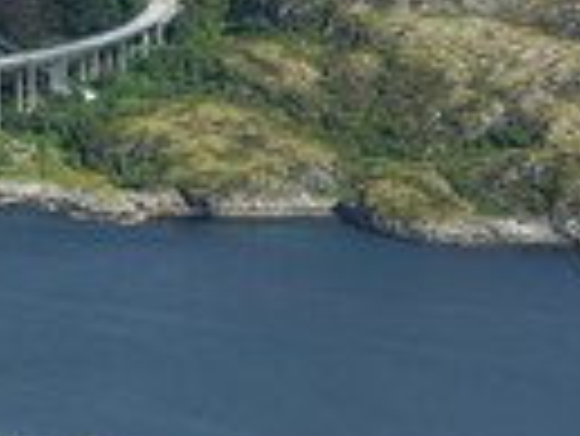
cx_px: -326
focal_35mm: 478
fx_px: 8016
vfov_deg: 3.1
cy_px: 54
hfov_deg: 4.1
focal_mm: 102
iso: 100
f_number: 2.8
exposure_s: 1/2000
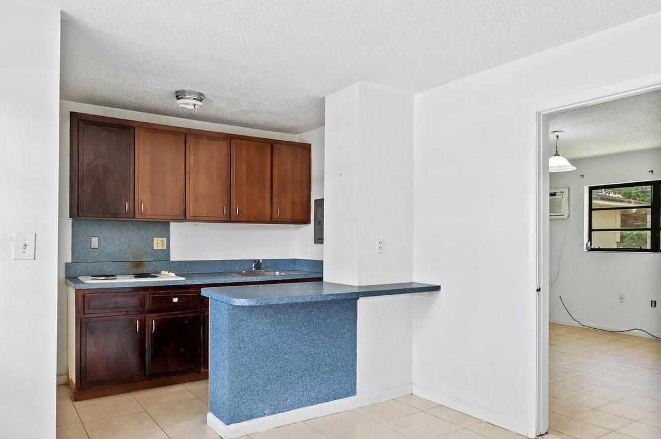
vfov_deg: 49.4
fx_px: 477
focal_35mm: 26
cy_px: 238
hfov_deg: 69.2
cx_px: 370
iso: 200
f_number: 8
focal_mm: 14
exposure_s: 1/2.5
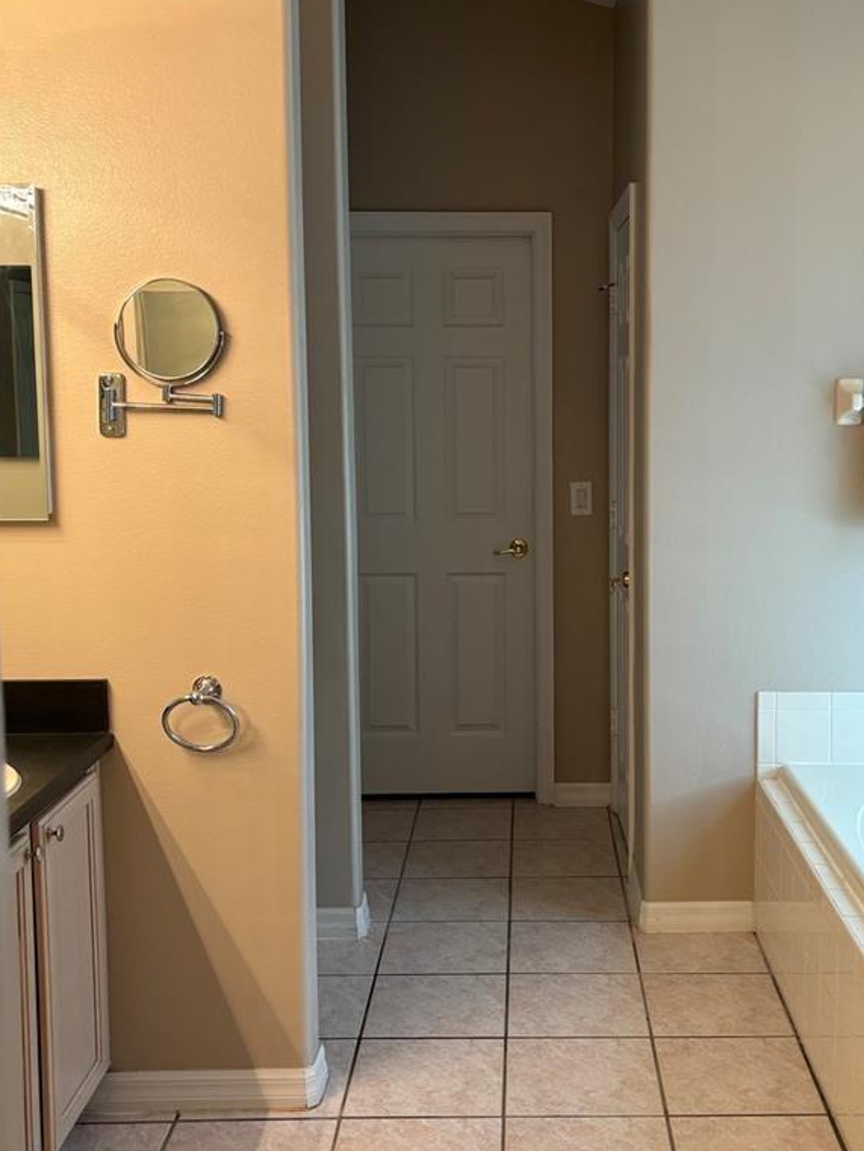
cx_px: 563
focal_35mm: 41
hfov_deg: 34.9
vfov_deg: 45.7
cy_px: 525
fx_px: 1364
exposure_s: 1/60
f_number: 1.6
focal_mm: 5.96
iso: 100
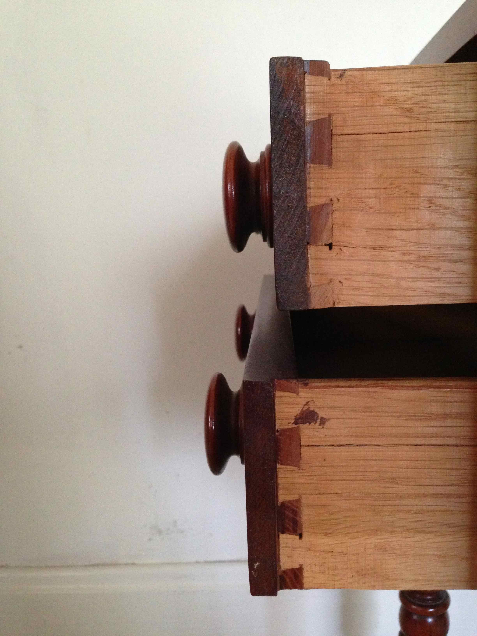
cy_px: 318
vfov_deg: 55.4
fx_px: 606
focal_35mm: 33
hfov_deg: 42.9
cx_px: 238
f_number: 2.4
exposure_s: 1/15
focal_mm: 4.13
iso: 500
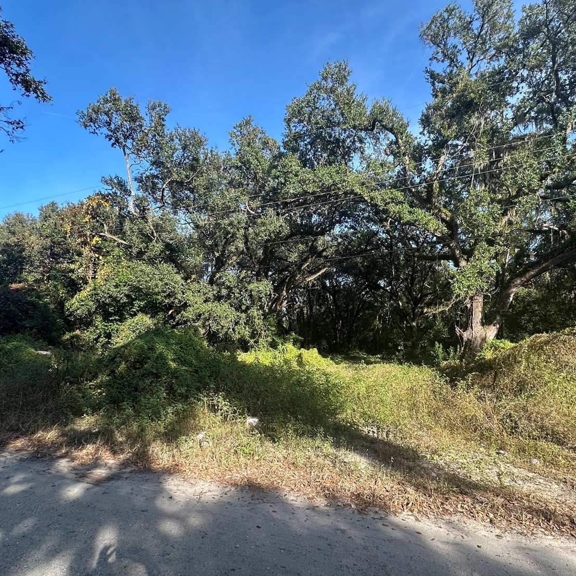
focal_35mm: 18
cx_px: 308
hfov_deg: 80.6
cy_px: 306
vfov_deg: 80.6
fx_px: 339
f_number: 2.2
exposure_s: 1/319
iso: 40
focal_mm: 2.22
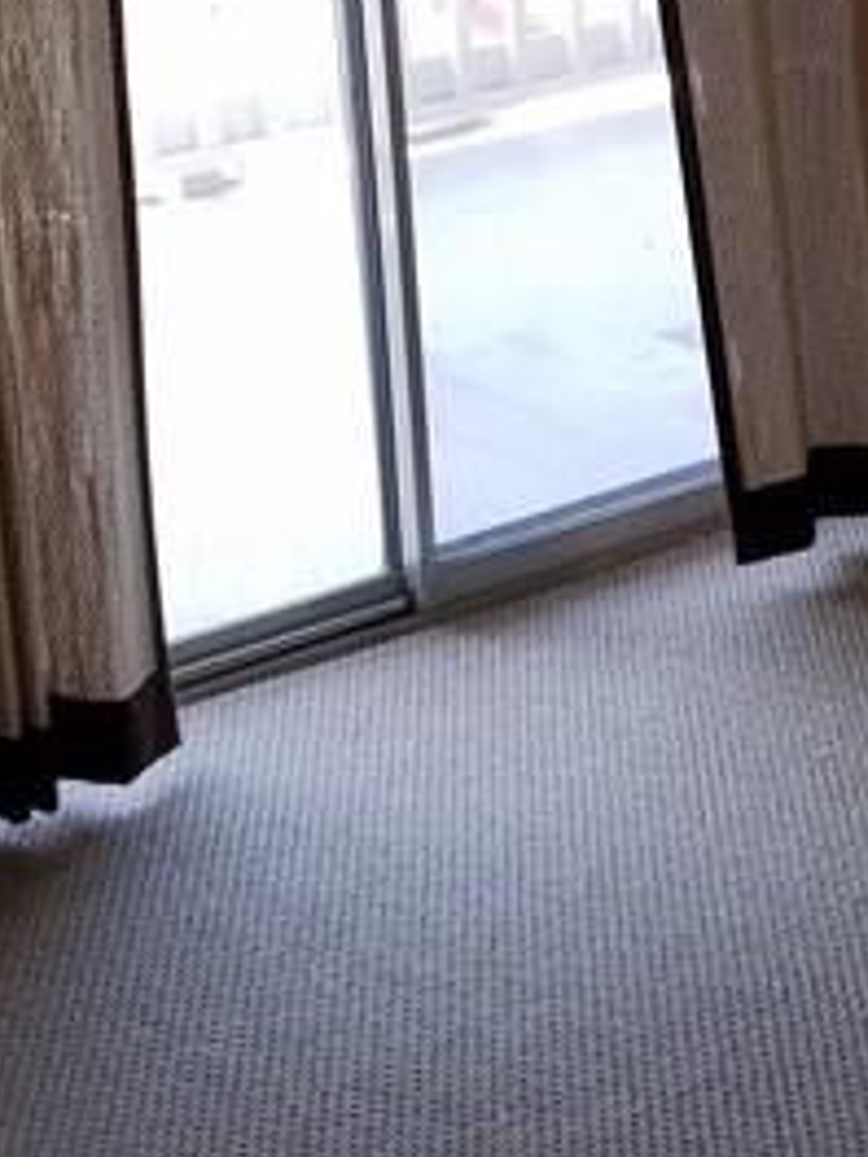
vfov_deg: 18.9
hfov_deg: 13.9
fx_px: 3377
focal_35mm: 101
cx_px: 1227
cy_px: -31
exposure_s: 1/120
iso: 80
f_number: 1.7
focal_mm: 4.2
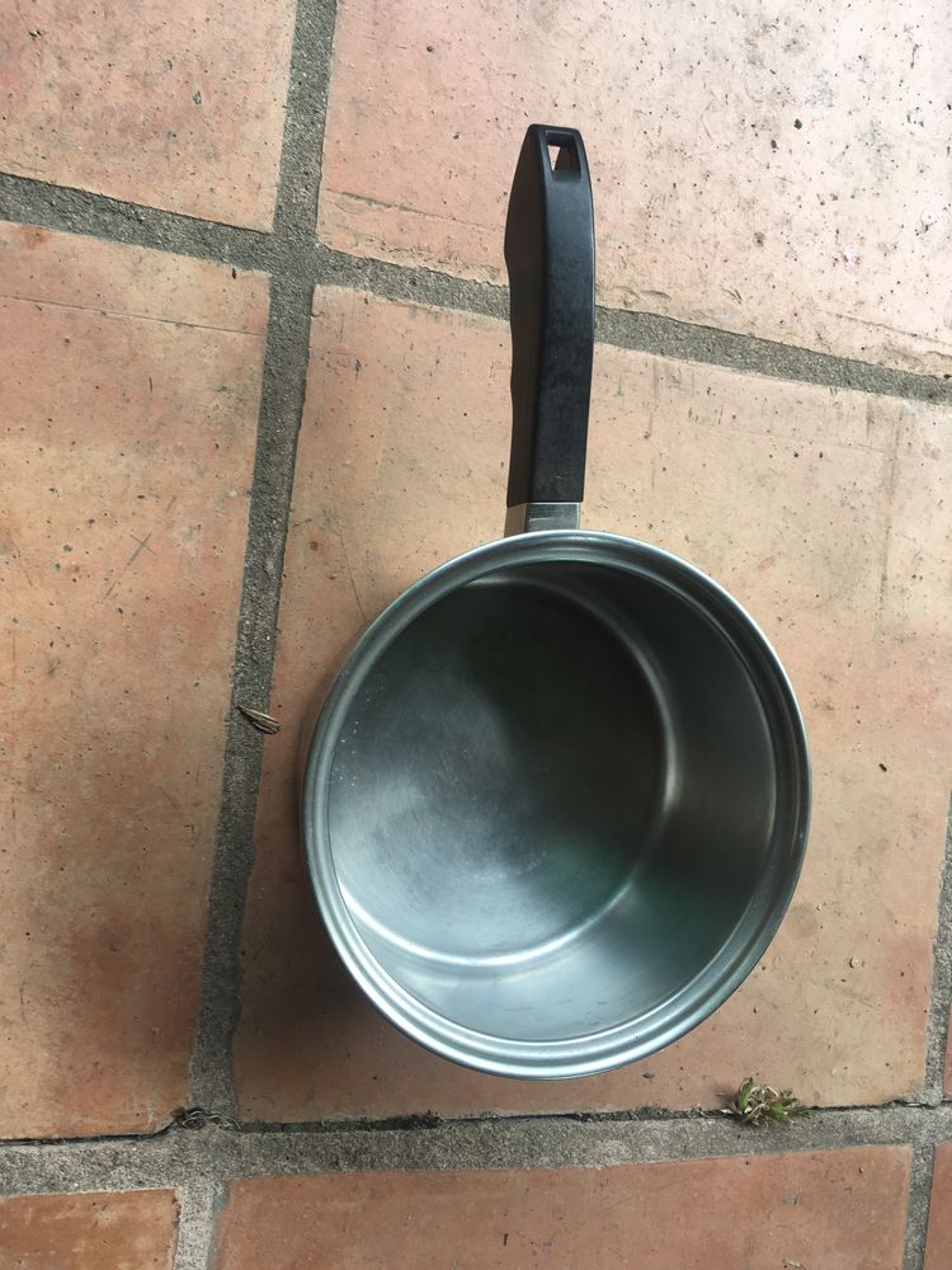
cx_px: 476
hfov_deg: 48.2
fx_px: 1063
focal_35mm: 29
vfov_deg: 61.7
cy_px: 635
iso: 25
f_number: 2.2
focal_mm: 4.15
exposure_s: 1/50
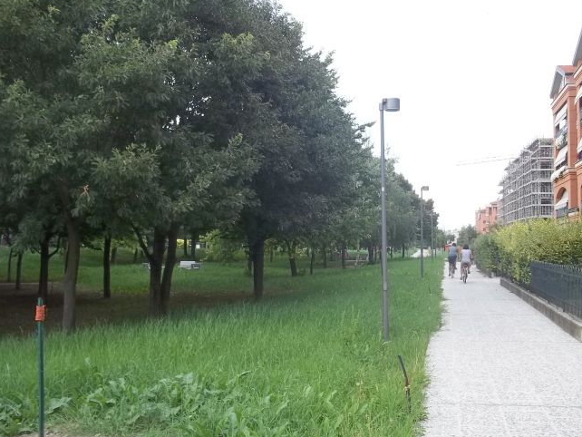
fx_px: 622
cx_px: 295
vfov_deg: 38.7
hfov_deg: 50.1
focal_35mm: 37
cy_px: 217
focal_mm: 6.5
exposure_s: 1/100
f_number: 3.1
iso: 64
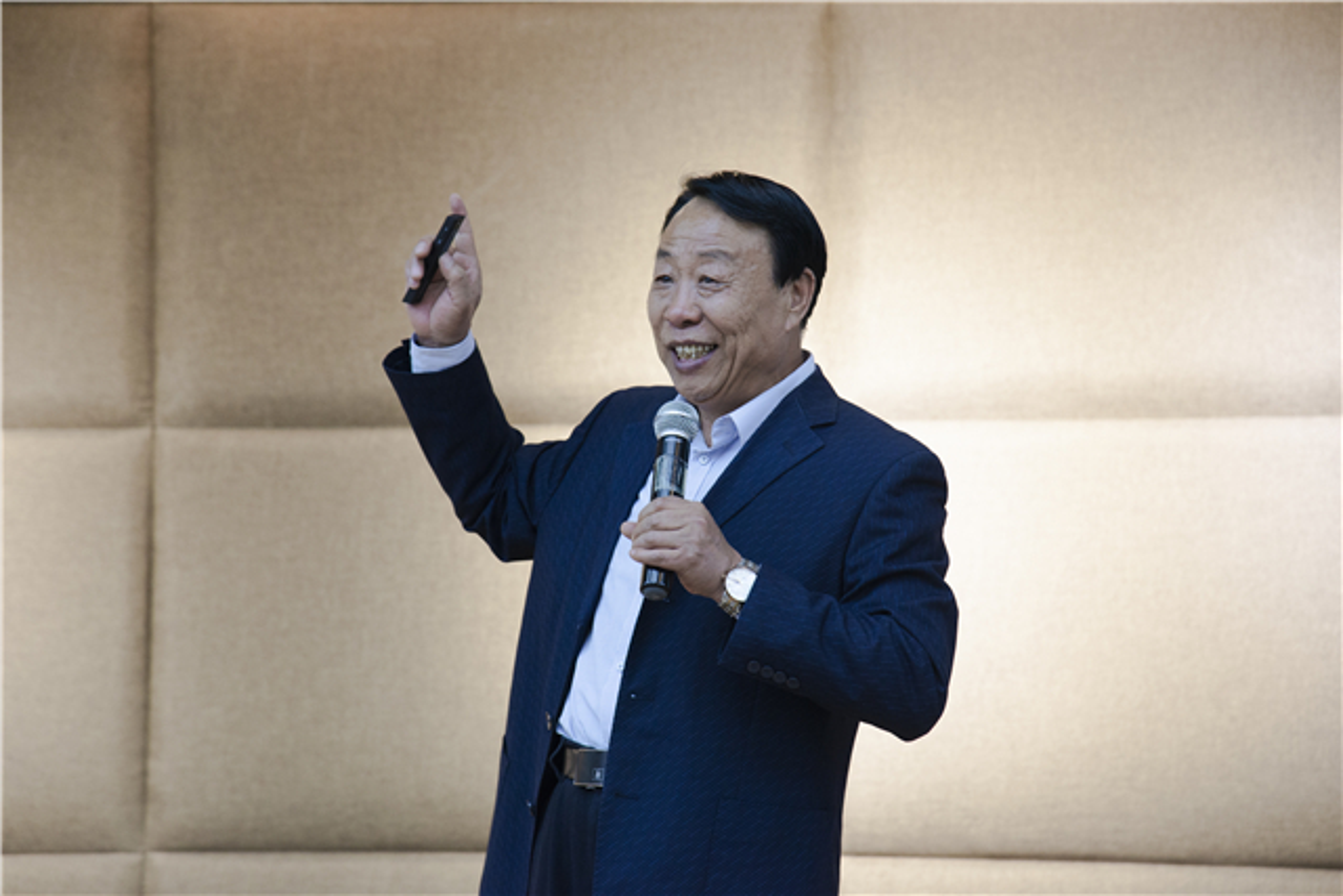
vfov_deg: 11.4
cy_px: 448
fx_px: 4477
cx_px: 672
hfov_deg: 17.1
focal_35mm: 120
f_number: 5.6
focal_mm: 120
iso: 1000
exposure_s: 1/100
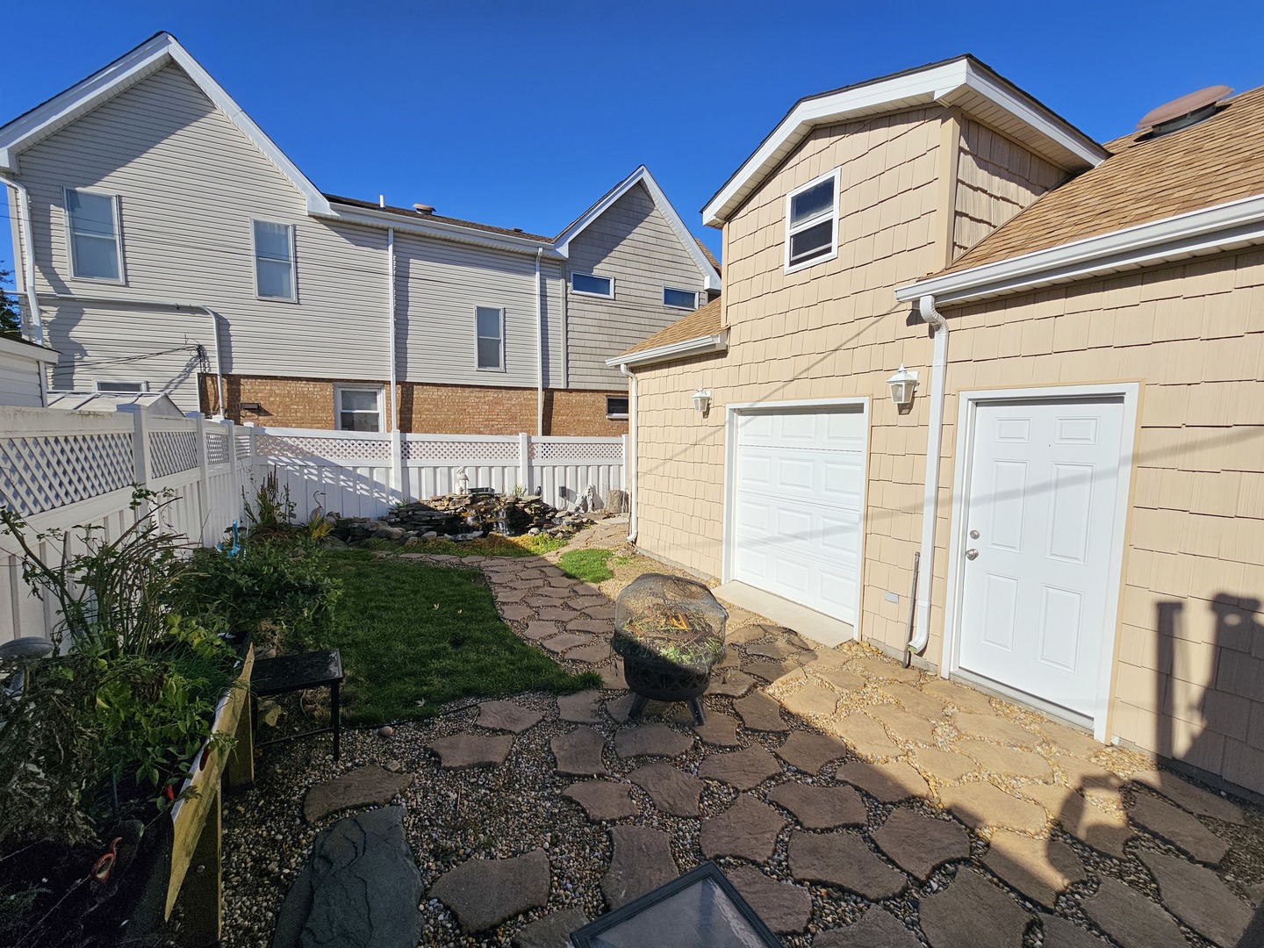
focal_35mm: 13
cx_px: 632
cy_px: 474
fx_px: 475
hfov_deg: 106.2
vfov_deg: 89.9
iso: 50
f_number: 2.2
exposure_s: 1/3637
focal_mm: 2.2
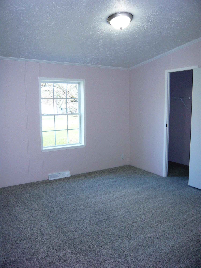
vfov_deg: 63.4
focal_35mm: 28
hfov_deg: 49.7
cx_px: 100
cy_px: 134
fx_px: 217
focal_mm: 4.6
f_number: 2.8
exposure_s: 1/30
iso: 100
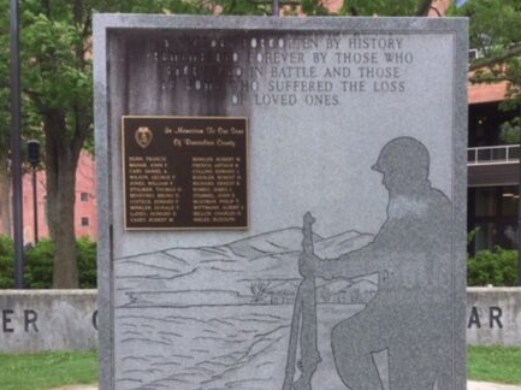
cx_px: 316
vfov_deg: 33.3
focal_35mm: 43
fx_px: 647
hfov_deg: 43.6
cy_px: 253
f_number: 2.4
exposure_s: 1/341
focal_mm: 3.3
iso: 25
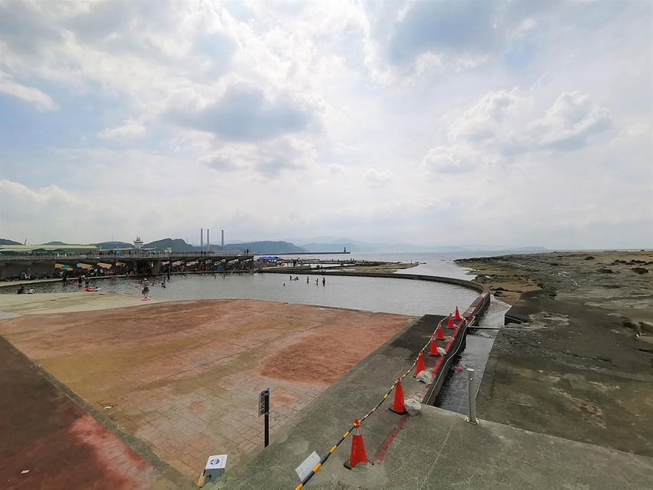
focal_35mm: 16
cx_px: 326
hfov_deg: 94.5
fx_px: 302
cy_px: 245
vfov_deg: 78.1
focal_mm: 2.35
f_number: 2.2
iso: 50
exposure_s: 1/2959
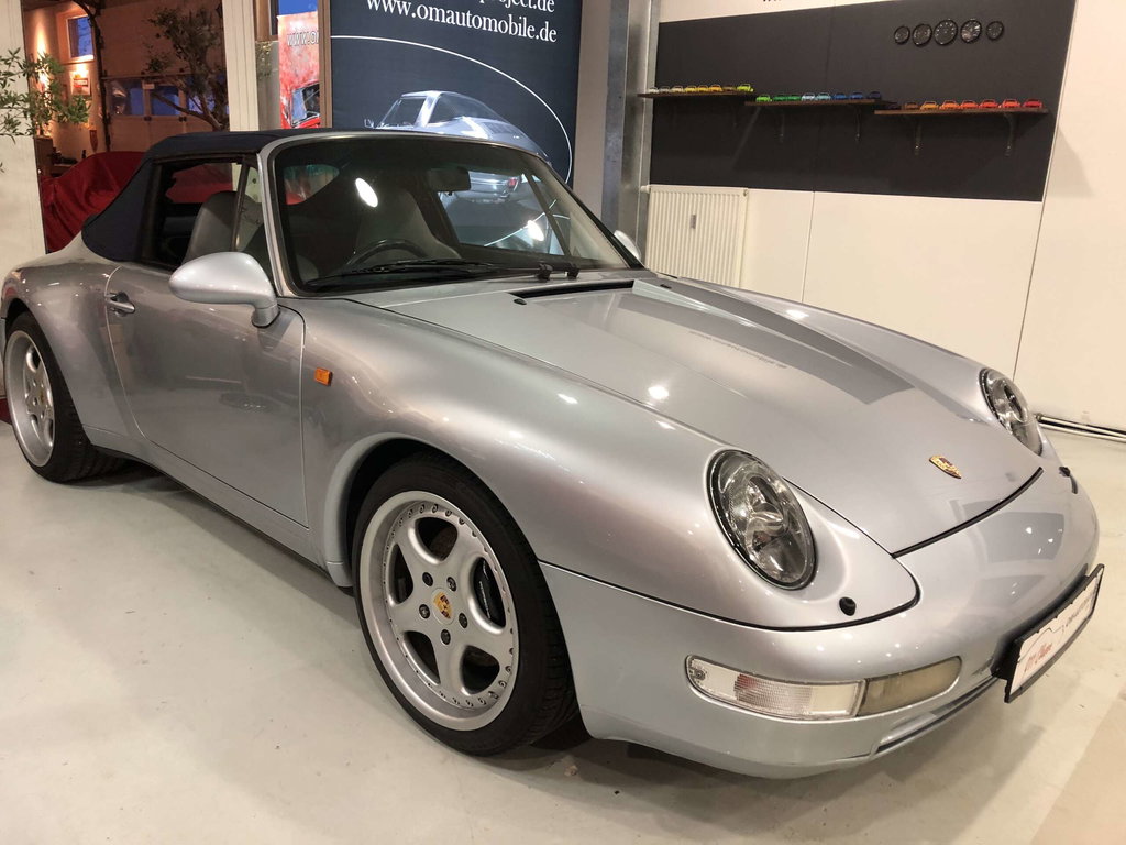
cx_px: 563
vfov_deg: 49.7
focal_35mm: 28
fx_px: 911
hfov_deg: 63.4
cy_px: 422
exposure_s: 1/17
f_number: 1.8
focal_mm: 3.99
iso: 64
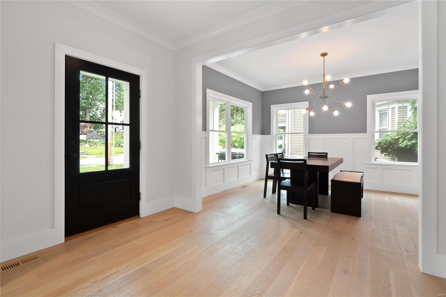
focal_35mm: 16
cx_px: 223
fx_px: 198
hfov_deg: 96.7
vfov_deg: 73.7
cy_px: 148
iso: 400
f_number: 8
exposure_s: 1/8
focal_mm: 8
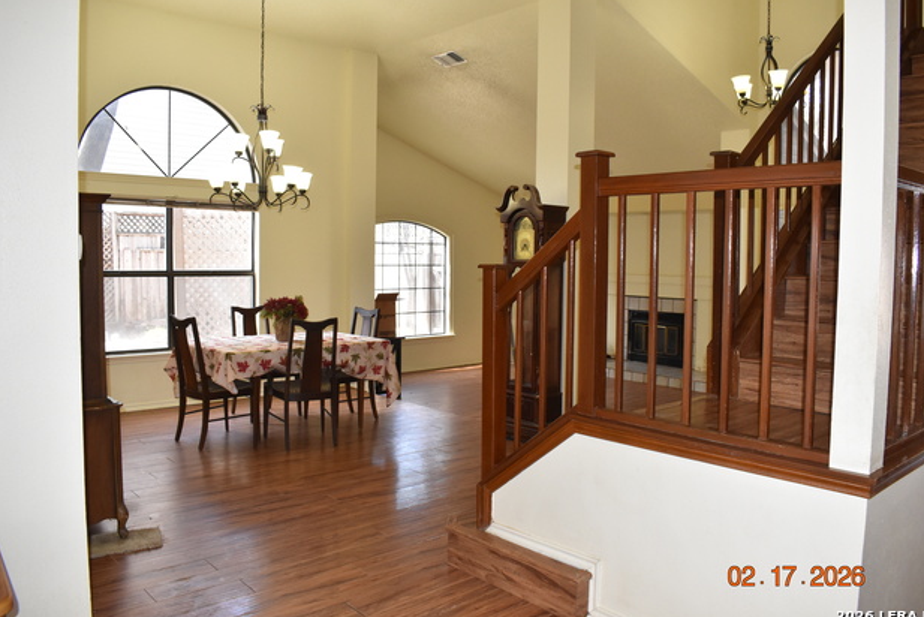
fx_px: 719
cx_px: 476
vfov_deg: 46.4
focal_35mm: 28
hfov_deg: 65.4
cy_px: 305
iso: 1600
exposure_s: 1/200
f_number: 6.3
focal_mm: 18
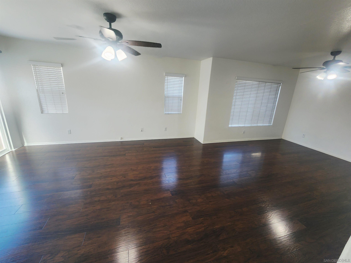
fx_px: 132
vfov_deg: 89.9
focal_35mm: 13
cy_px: 132
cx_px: 176
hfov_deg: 106.2
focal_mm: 2.2
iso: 80
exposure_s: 1/60
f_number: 2.2
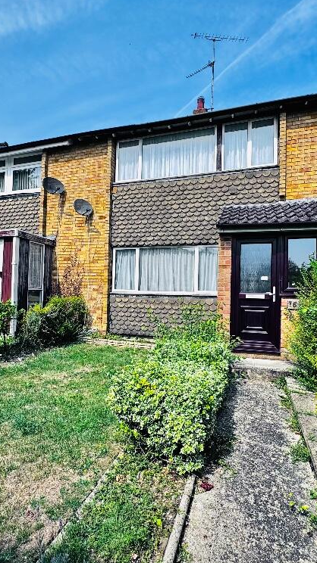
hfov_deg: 53.4
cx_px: 141
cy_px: 287
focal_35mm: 21
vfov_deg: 83.9
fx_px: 314
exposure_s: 1/1370
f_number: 2.2
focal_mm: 2.22
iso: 40
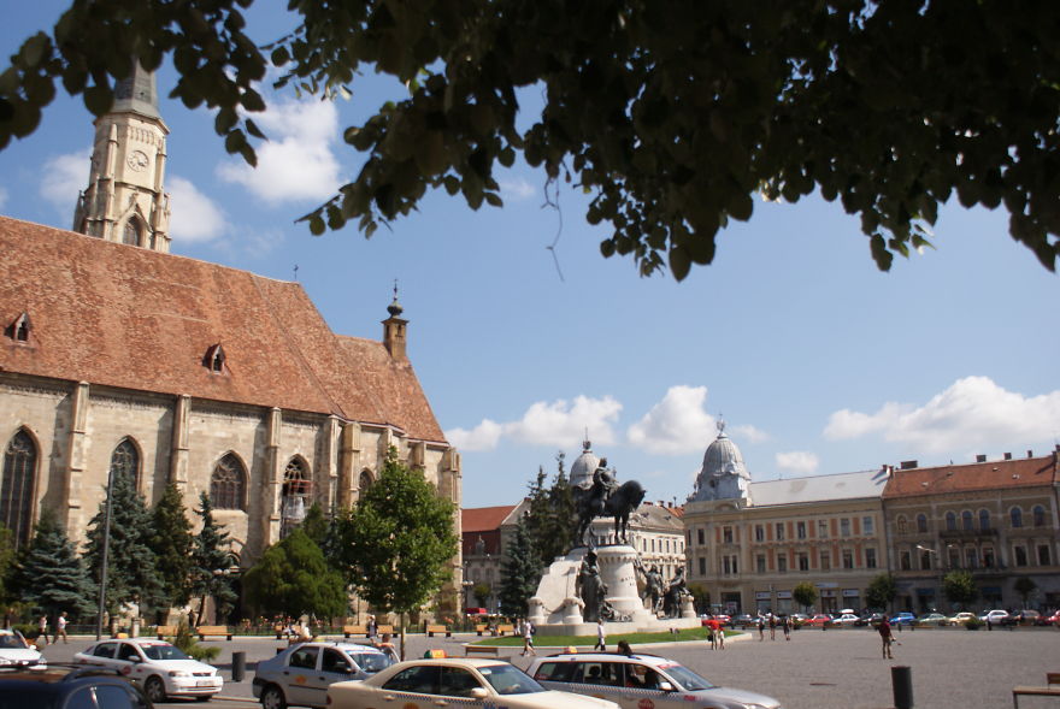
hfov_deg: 61.9
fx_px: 884
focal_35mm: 30
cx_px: 530
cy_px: 354
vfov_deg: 43.7
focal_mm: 20
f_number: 4
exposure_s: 1/4000
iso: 400
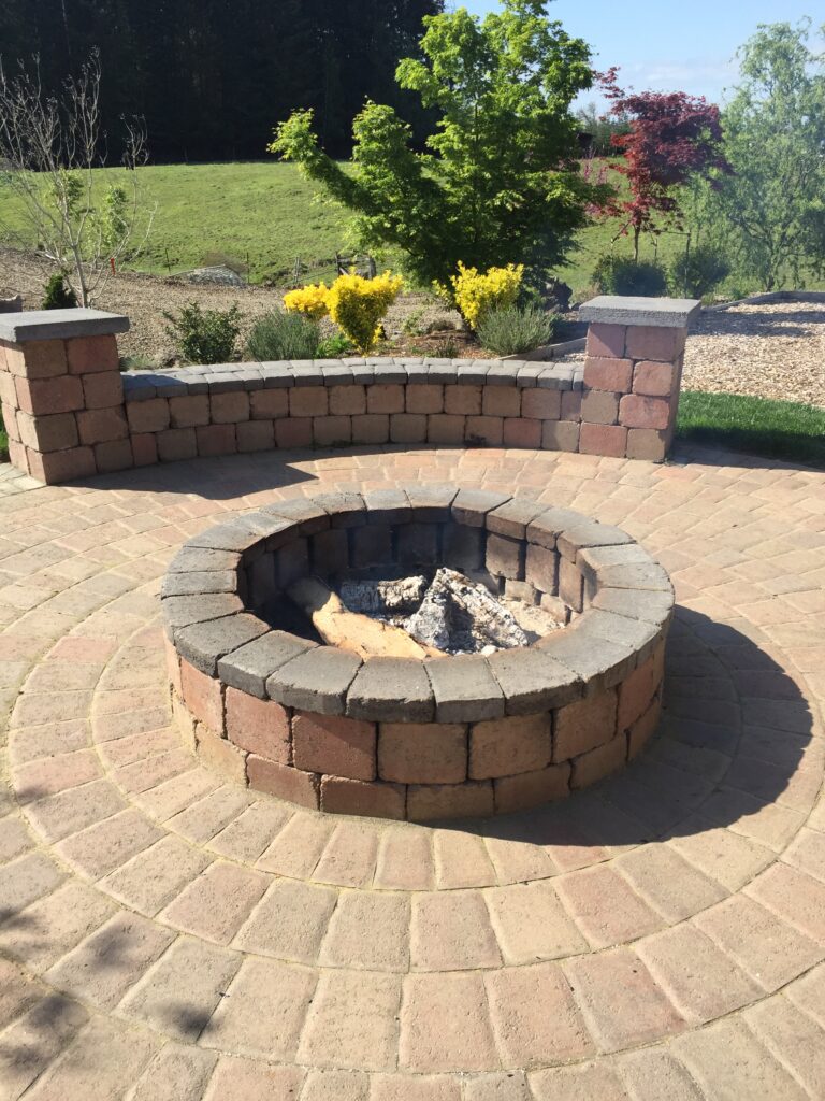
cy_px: 550
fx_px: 922
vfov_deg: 61.7
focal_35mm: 29
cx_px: 412
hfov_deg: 48.2
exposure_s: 1/1163
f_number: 2.2
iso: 32
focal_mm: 4.15
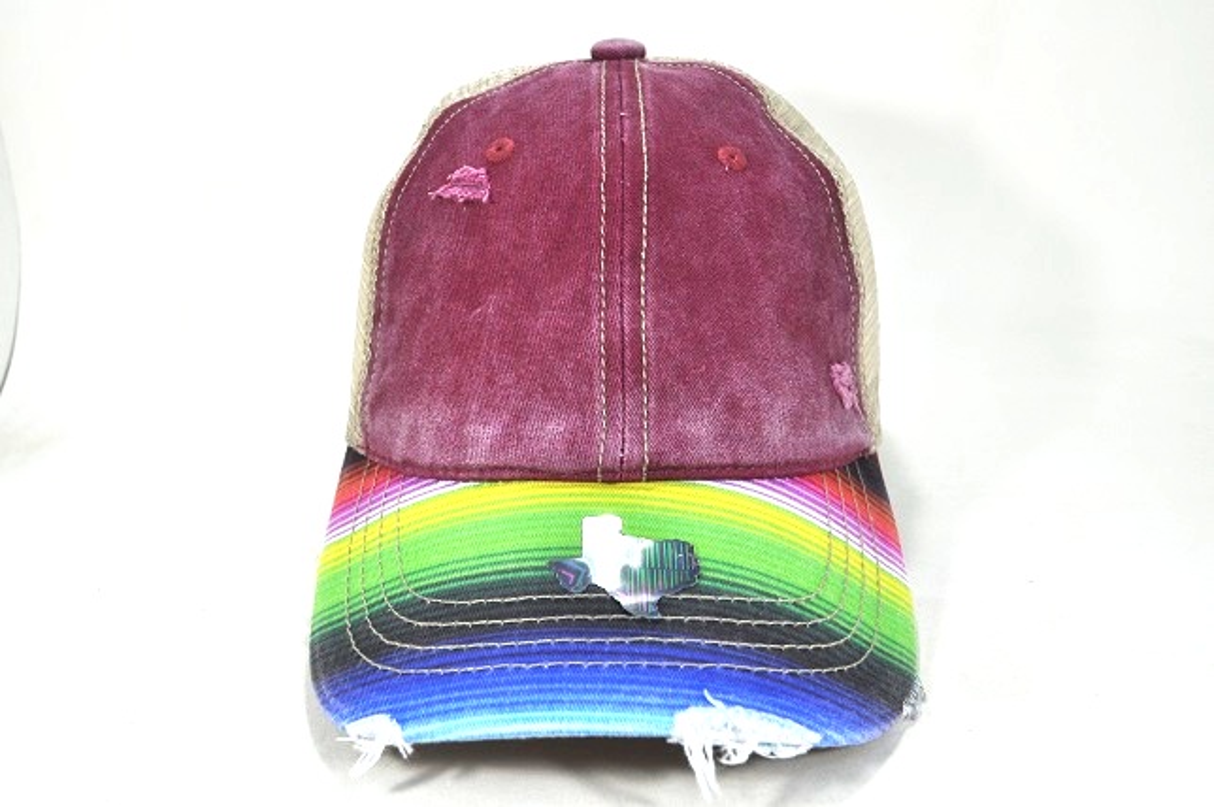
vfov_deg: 36.8
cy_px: 404
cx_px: 607
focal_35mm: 36
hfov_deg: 53.2
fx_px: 1213
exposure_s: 1/250
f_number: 8
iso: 200
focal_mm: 24
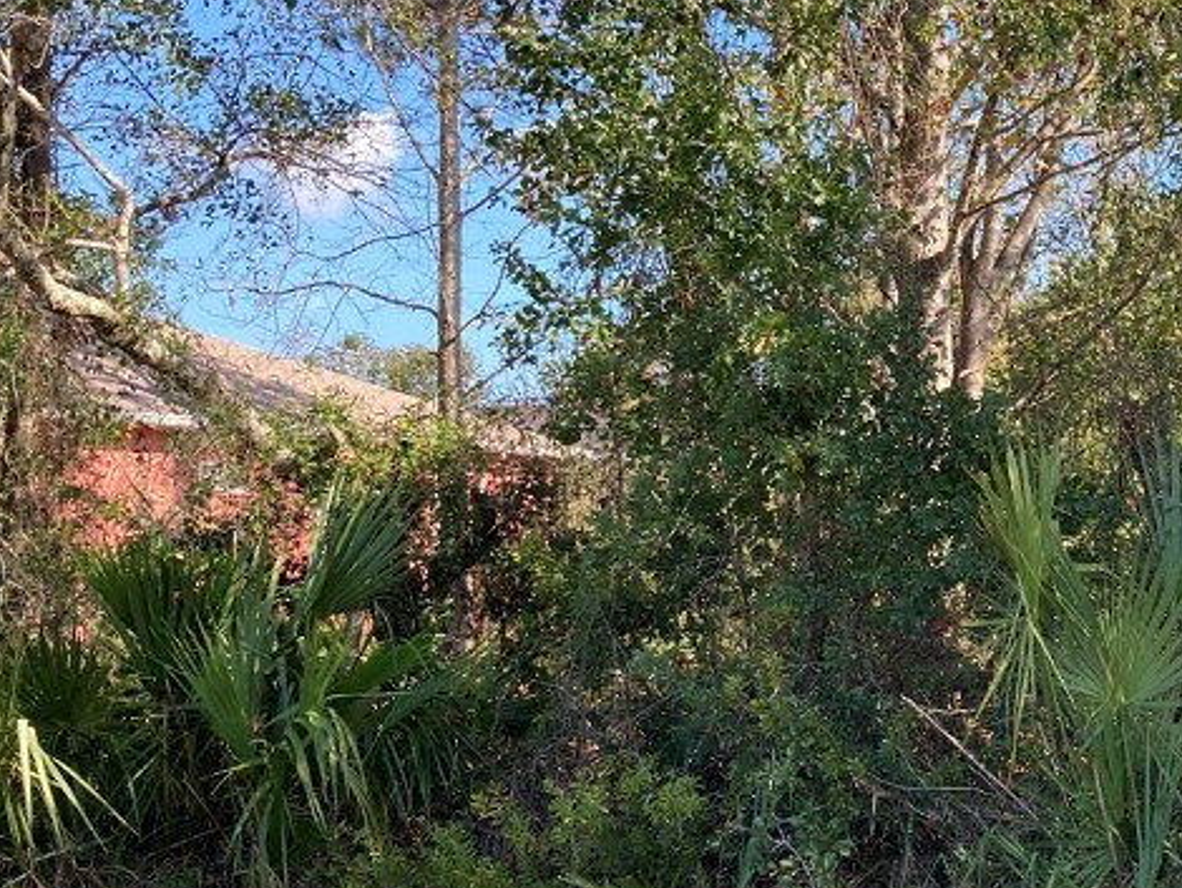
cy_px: 483
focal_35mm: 61
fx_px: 2084
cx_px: 986
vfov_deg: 24.0
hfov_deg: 30.7
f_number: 1.8
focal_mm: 3.99
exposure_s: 1/352
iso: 20
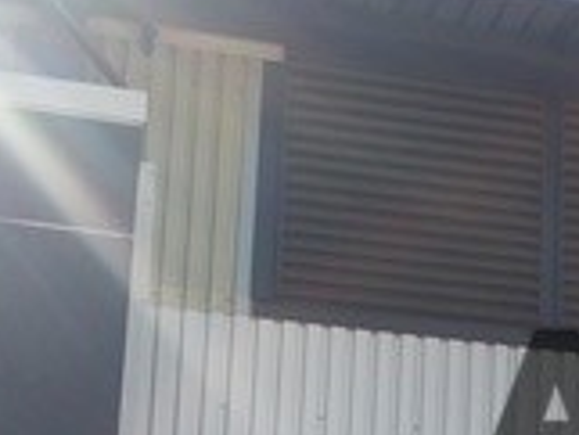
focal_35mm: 90
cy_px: 602
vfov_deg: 15.5
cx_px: 399
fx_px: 1506
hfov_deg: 21.6
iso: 25
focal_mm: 4.15
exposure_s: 1/610
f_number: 2.2
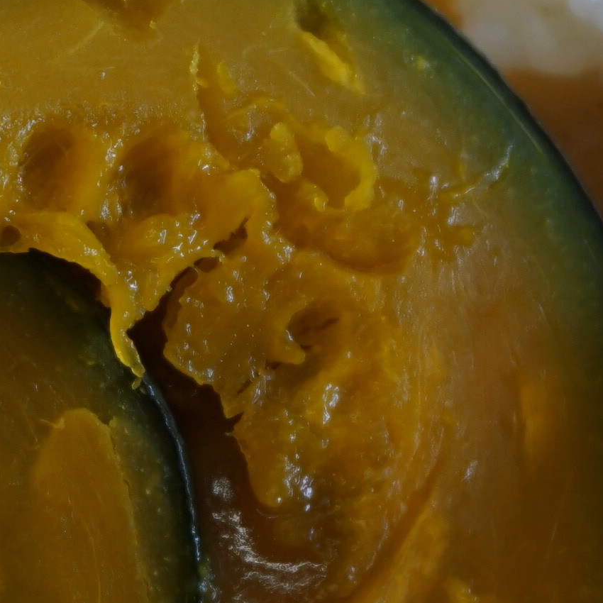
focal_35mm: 159
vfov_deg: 11.0
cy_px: 353
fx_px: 3136
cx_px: -30
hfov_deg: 10.9
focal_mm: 25
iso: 500
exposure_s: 1/160
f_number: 4.5
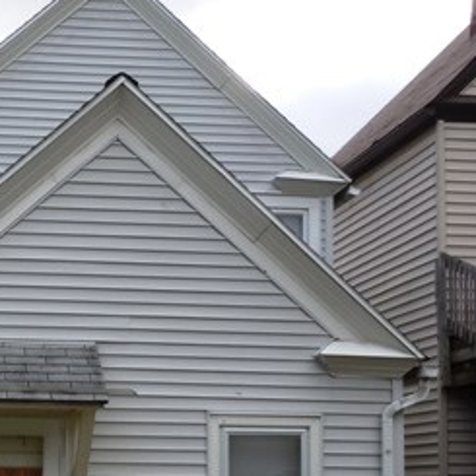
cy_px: 398
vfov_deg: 19.1
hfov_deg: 18.9
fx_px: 1400
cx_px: 33
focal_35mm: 90
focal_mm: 6.9
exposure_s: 1/320
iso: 100
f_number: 4.3
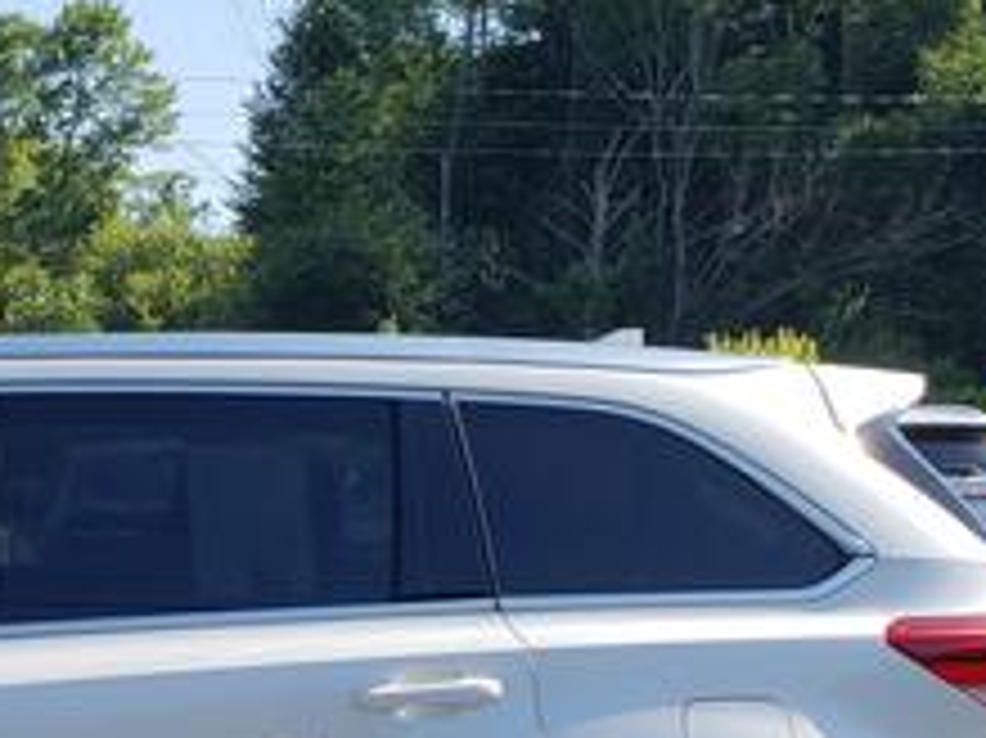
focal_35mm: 76
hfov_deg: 23.2
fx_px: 2164
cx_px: -243
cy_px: 860
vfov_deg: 18.5
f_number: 2.4
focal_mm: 4.3
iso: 50
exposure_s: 1/843
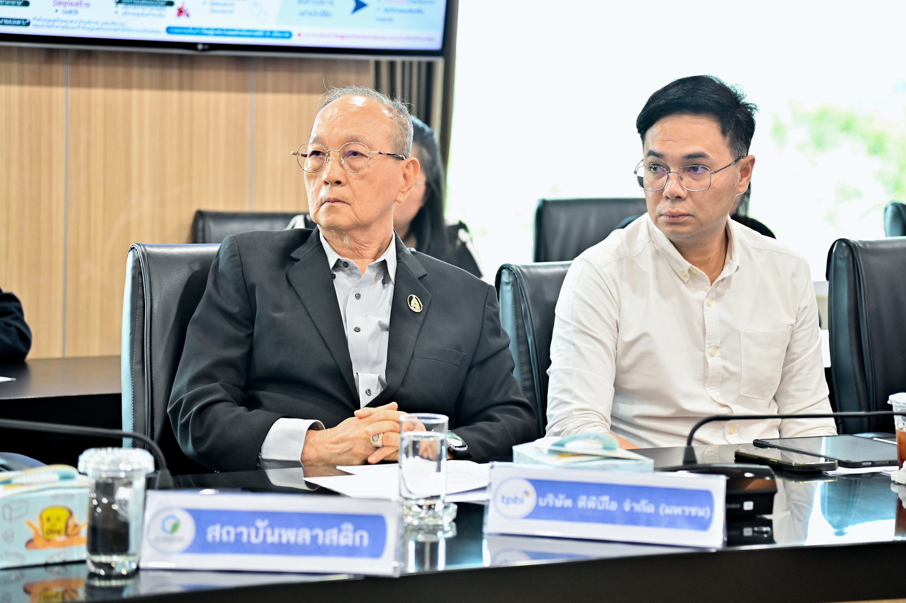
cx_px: 453
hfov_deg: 17.1
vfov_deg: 11.4
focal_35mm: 120
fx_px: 3018
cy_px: 302
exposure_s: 1/125
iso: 2000
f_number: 4
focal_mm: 120
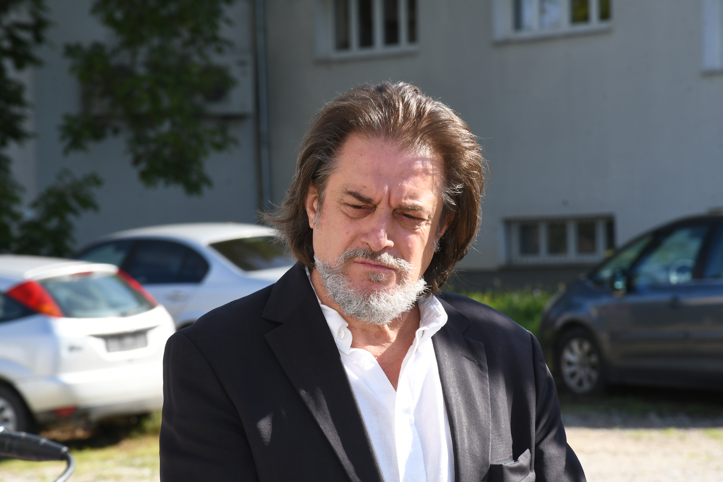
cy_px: 241
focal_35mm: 210
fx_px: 4217
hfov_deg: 9.8
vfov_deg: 6.5
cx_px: 362
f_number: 13
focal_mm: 140
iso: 500
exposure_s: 1/250
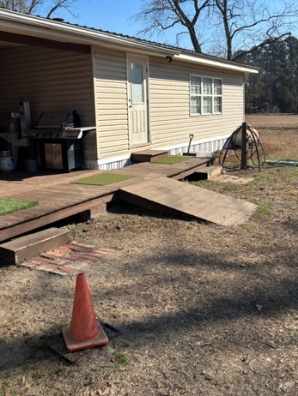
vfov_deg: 51.1
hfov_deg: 39.5
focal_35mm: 36
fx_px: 413
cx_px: 115
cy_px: 165
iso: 50
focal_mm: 5.96
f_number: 1.6
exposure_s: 1/2778
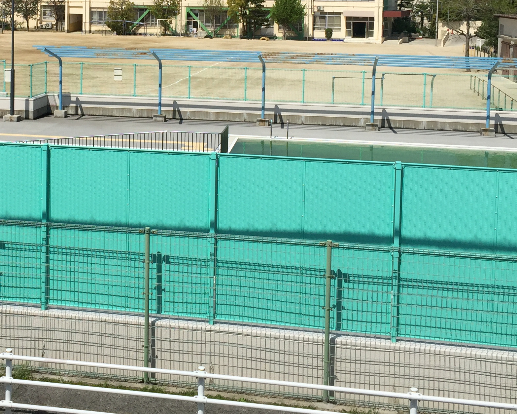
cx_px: 126
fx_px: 903
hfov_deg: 31.4
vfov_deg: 25.3
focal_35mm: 59
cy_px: 73
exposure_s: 1/3968
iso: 32
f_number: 2.2
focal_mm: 4.15
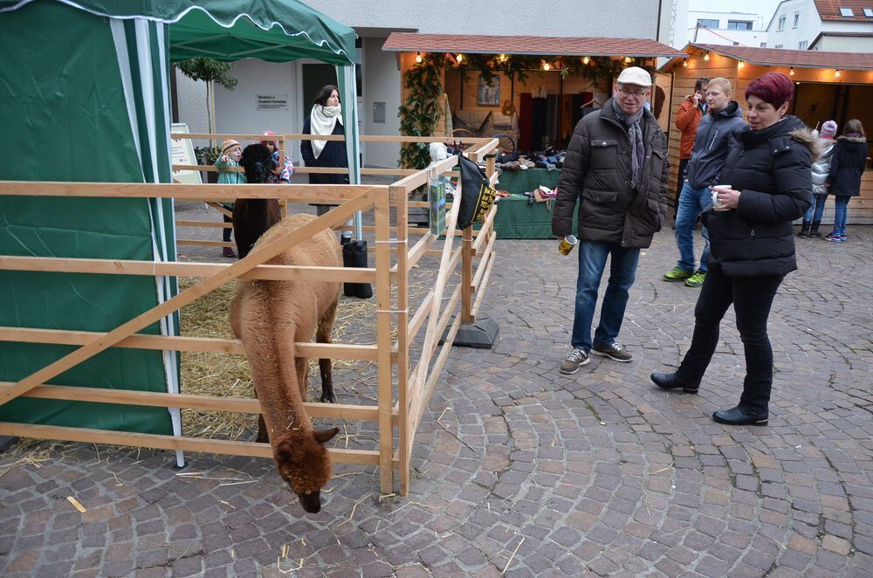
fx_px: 653
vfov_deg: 47.7
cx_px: 436
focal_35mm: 27
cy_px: 289
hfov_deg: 67.5
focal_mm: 18
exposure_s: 1/60
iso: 400
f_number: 4
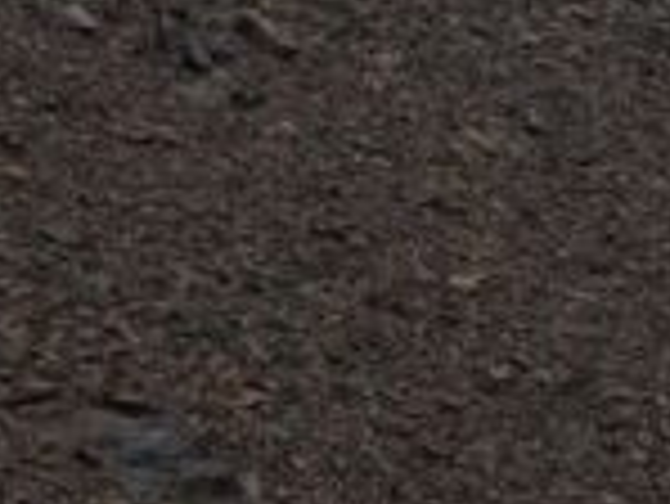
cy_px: -706
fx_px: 3855
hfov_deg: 8.5
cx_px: 1902
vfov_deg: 7.0
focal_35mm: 199
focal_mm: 4.15
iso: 32
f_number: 2.2
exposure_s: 1/5128
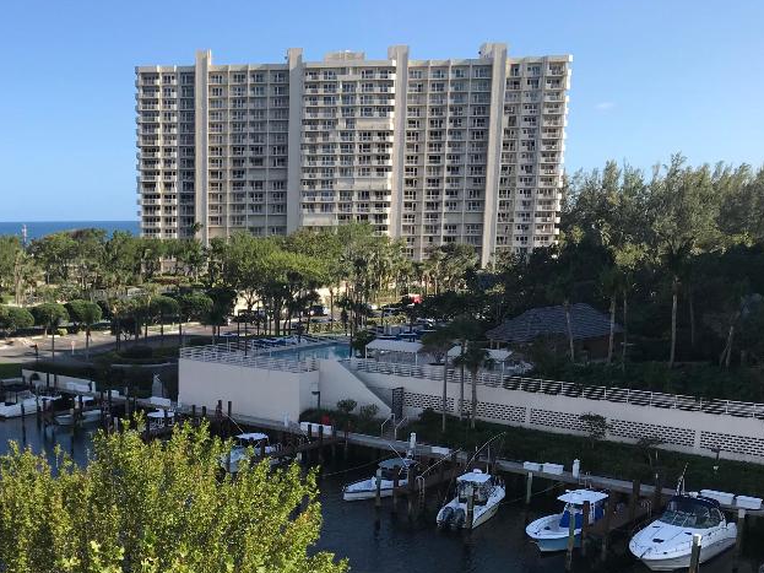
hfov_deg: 39.6
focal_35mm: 46
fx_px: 1015
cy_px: 460
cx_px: 152
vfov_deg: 30.7
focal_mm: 3.99
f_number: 1.8
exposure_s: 1/1389
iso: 20
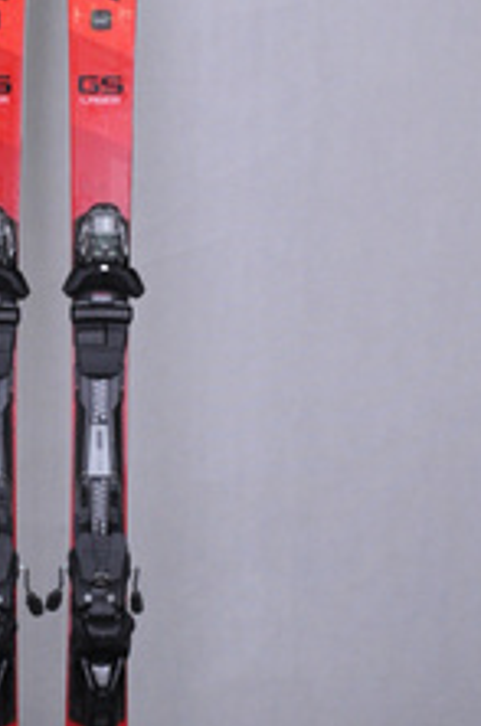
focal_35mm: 67
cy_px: 337
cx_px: 38
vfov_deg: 30.1
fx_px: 1349
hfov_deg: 19.8
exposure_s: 1/125
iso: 1800
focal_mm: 22
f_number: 8
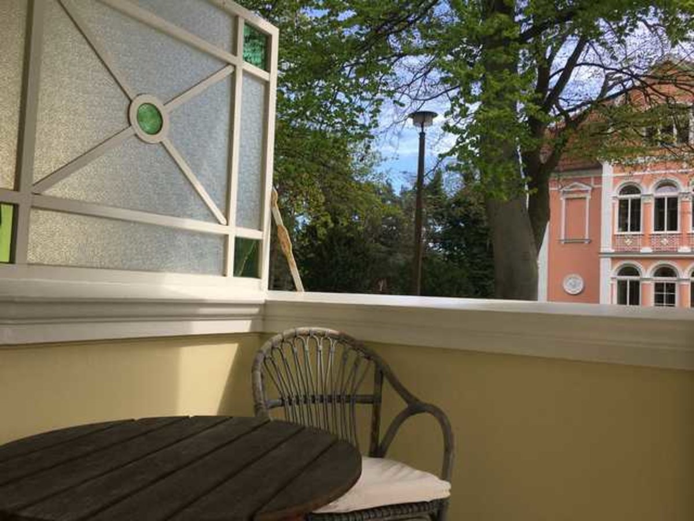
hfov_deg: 61.7
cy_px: 260
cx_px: 347
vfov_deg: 48.2
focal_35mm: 29
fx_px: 581
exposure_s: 1/646
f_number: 2.2
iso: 25
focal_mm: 4.15
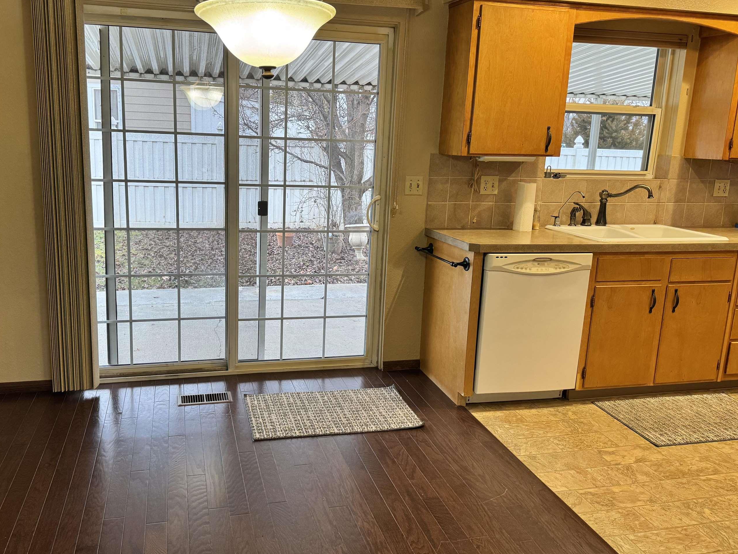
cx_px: 318
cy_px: 261
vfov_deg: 48.2
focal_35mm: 29
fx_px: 618
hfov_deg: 61.4
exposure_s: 1/120
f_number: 1.78
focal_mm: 6.76
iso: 160
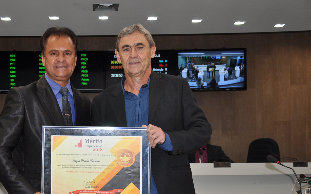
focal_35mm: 66
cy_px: 125
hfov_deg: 30.9
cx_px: 117
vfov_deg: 19.7
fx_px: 559
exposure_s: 1/60
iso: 200
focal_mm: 34
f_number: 4.2
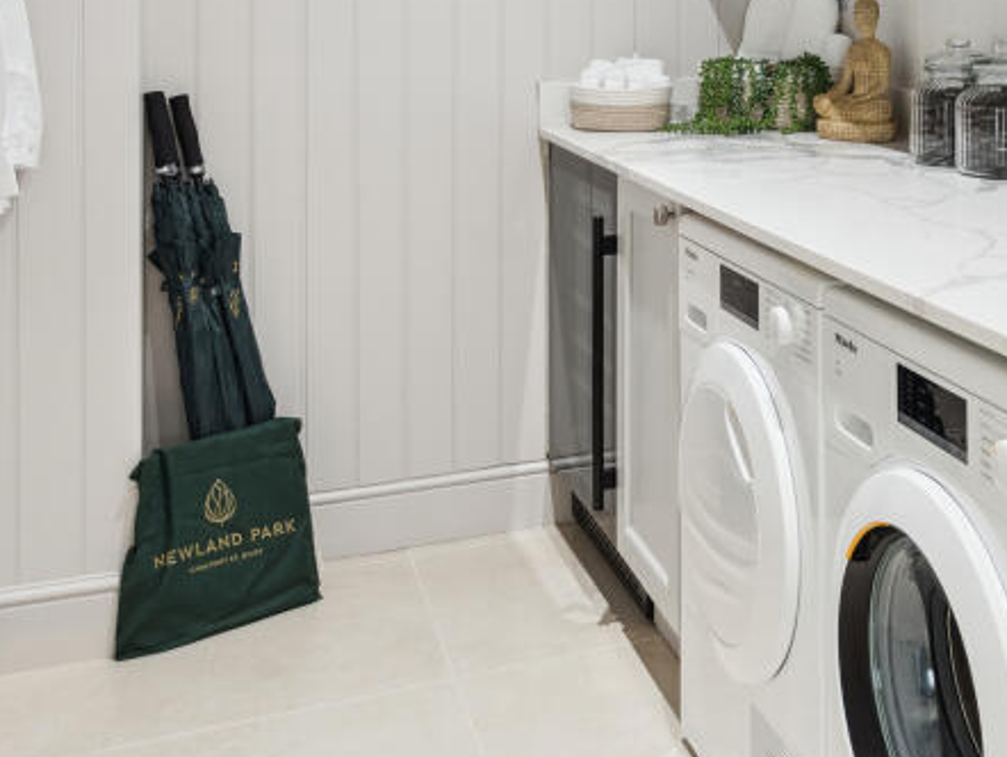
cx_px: 907
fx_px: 1426
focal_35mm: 49
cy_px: -3
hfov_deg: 36.5
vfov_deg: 27.9
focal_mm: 22
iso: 640
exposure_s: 1/25
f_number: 5.6
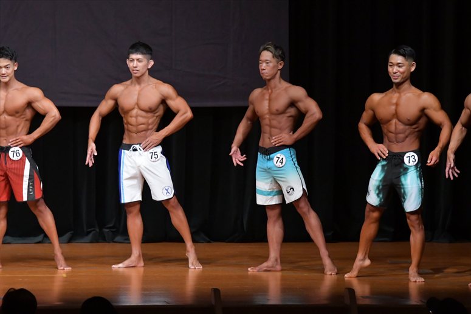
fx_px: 3139
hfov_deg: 8.6
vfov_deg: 5.7
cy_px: 157
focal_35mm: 240
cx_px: 236
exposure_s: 1/400
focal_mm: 160
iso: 5000
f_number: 5.6
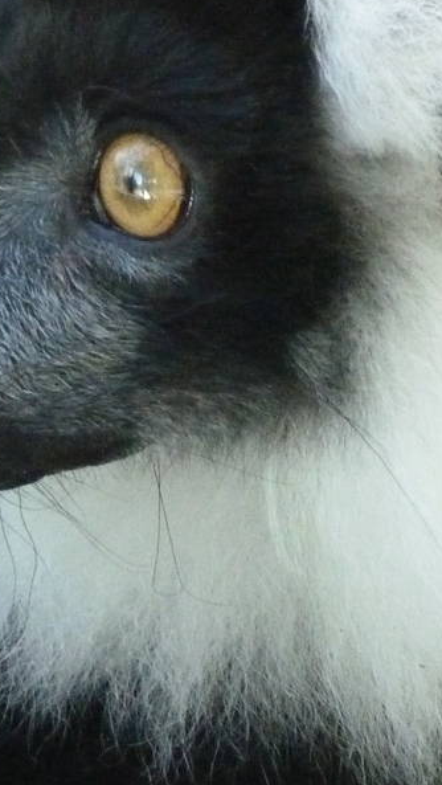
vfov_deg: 3.2
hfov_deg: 1.8
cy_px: 384
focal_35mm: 676
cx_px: 234
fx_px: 14071
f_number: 3.9
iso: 800
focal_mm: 41.4
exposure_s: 1/250
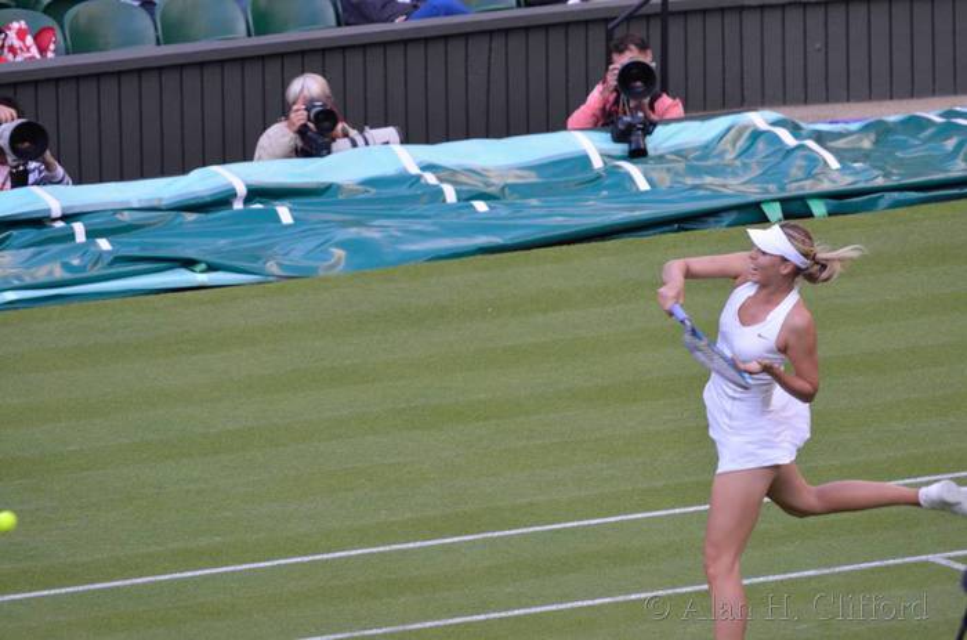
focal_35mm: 495
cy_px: 320
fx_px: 13263
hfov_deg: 4.2
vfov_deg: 2.8
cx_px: 484
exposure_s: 1/800
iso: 1250
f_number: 5.3
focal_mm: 330
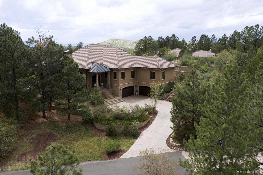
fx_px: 204
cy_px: 88
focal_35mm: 28
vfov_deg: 46.4
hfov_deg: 65.5
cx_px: 132
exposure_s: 1/240
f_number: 5
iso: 100
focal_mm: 10.26
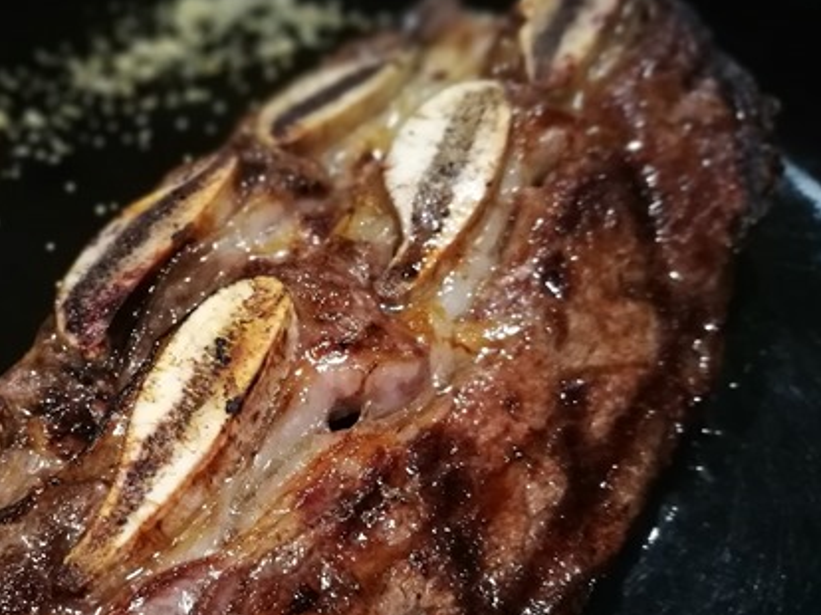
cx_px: 202
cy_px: 387
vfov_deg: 30.7
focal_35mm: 47
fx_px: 1114
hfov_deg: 39.3
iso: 640
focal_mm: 4.5
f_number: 4
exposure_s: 1/17.1
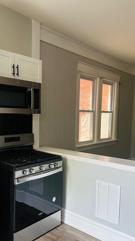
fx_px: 204
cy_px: 141
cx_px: 54
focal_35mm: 32
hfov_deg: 36.5
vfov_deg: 60.7
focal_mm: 6.86
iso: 250
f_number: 1.78
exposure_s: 1/74
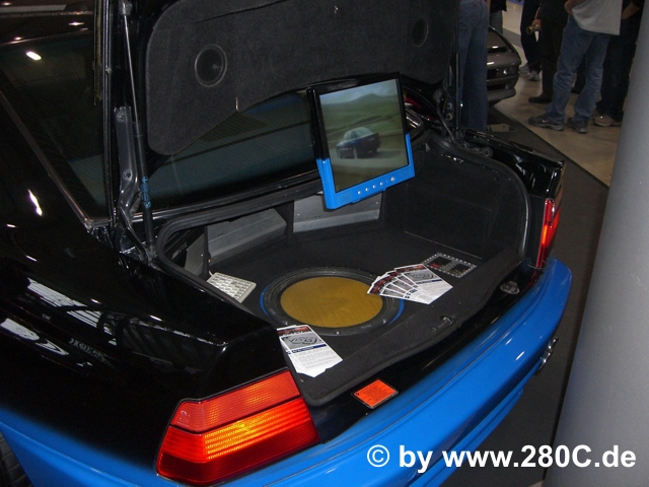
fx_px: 712
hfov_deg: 49.0
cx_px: 324
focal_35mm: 38
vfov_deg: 37.7
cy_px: 244
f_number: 2.7
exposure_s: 1/60
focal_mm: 6.2
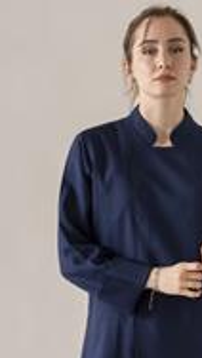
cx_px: 139
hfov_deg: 4.2
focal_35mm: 290
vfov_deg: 7.4
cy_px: 318
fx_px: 2756
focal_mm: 112
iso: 320
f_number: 11
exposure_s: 1/160
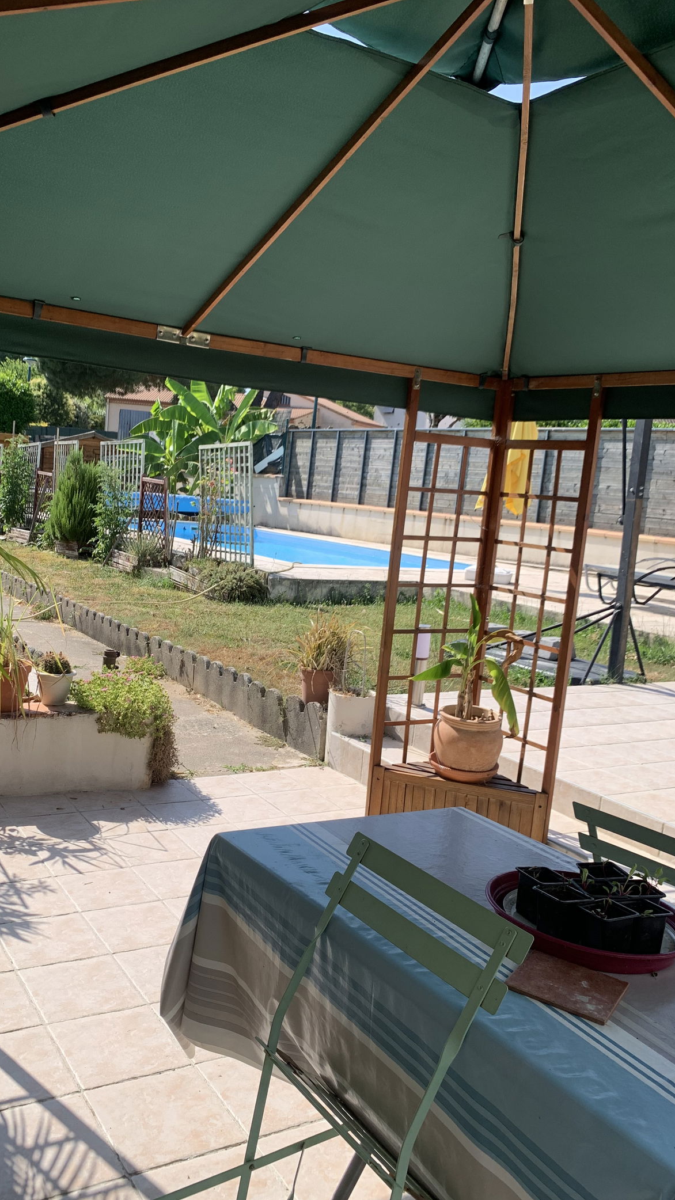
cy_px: 610
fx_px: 923
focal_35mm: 29
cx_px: 226
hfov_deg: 39.7
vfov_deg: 66.1
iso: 25
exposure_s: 1/1427
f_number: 1.8
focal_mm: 4.25
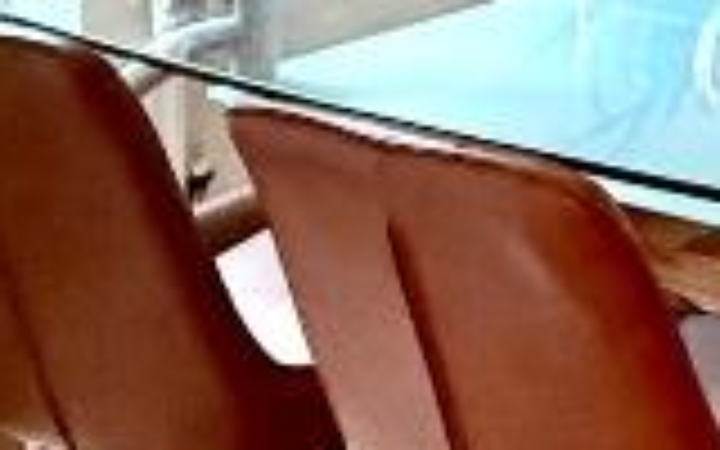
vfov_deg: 12.6
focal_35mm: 95
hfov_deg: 17.8
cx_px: 1278
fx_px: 1864
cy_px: -360
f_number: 2.2
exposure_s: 1/50
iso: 800
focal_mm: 2.22
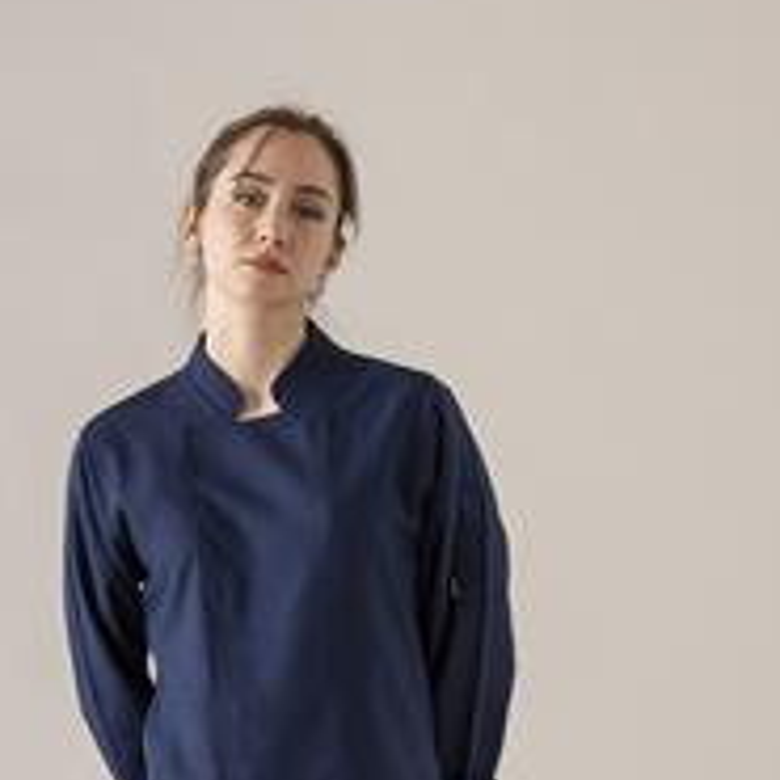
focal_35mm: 239
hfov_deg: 7.3
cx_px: 278
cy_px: 780
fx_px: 6093
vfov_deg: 7.3
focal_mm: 112
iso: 320
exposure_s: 1/160
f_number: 11
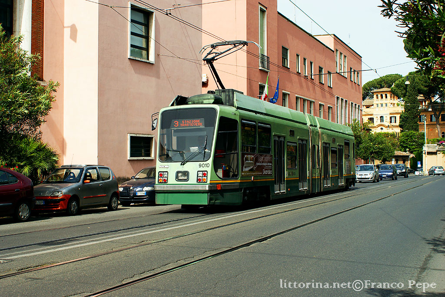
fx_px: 649
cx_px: 222
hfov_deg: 37.9
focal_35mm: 52
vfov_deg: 25.7
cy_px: 148
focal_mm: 35
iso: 200
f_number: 8
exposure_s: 1/320
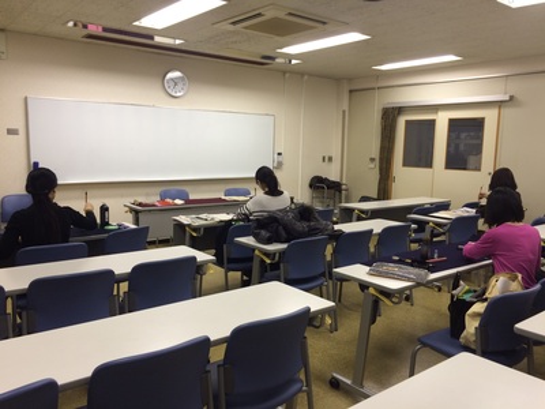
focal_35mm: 29
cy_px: 204
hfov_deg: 61.7
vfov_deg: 48.2
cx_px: 272
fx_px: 457
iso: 32
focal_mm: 4.15
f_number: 2.2
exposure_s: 1/33
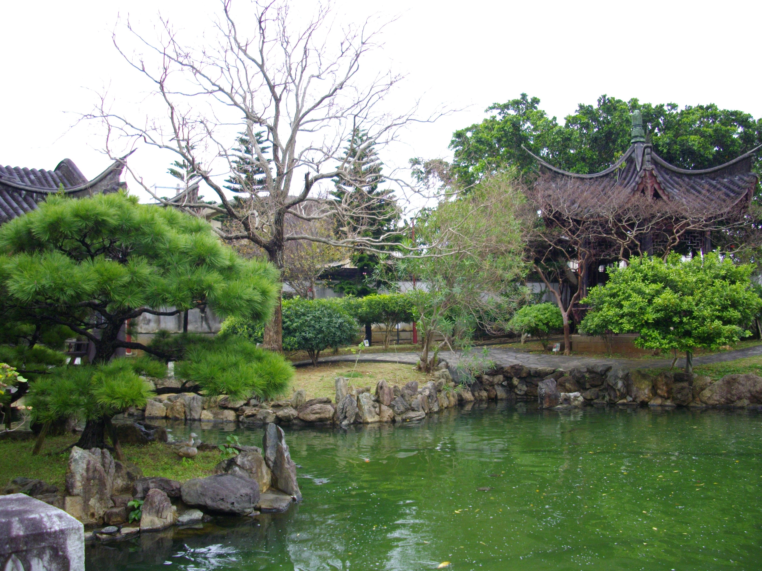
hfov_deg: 50.1
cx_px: 381
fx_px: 814
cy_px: 286
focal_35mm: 37
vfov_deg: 38.7
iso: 100
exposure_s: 1/250
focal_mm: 6.2
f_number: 2.8
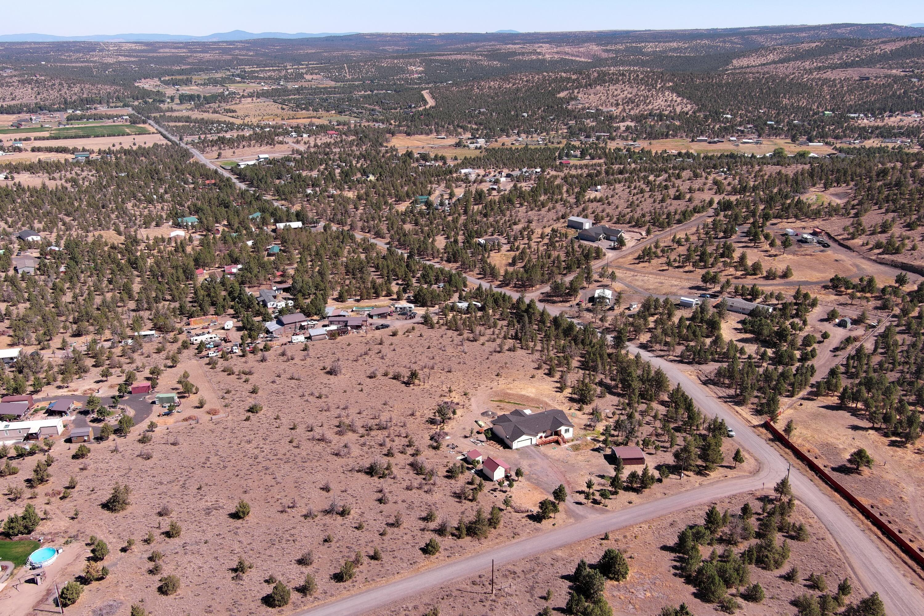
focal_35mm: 29
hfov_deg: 63.7
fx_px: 744
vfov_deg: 45.0
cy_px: 308
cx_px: 462
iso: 100
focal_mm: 10.57
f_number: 2.8
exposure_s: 1/77.3
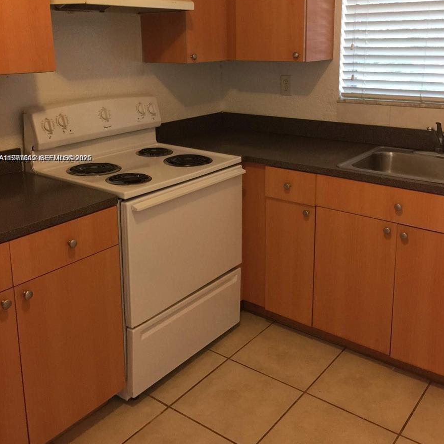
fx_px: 508
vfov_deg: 46.7
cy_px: 159
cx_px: 225
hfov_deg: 47.2
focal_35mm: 35
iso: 125
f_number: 2.2
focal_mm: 4.15
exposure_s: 1/10
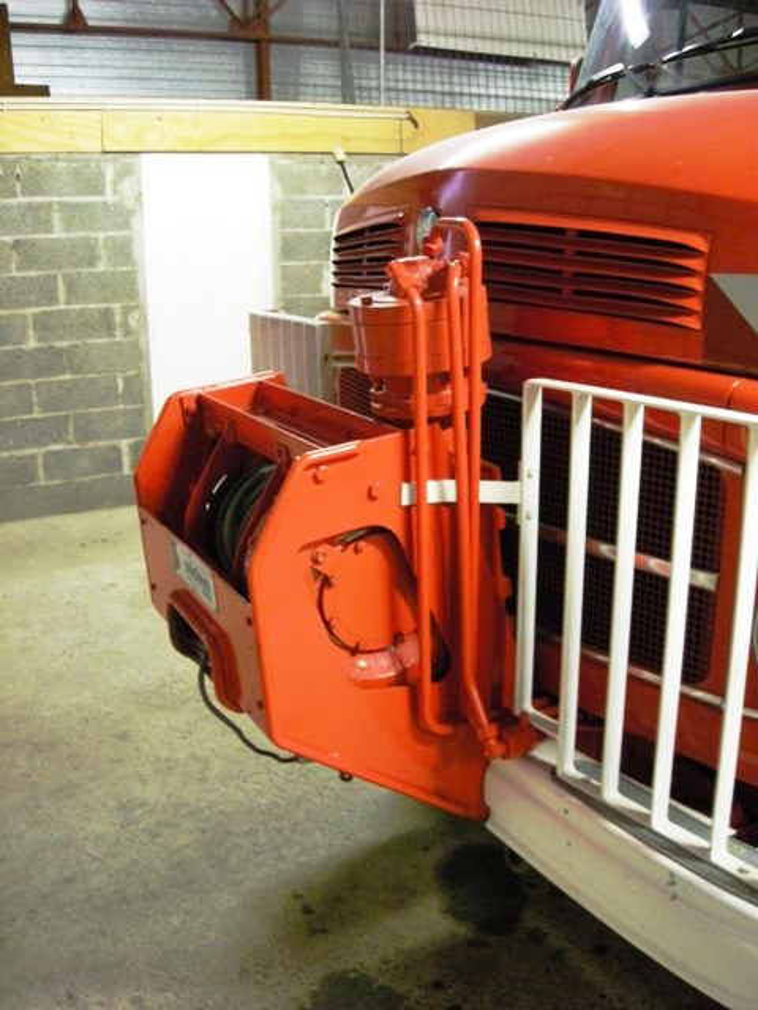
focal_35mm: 35
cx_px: 379
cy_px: 505
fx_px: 1022
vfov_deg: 52.6
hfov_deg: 40.7
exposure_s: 1/8.1
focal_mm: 5.7
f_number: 2.8
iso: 400
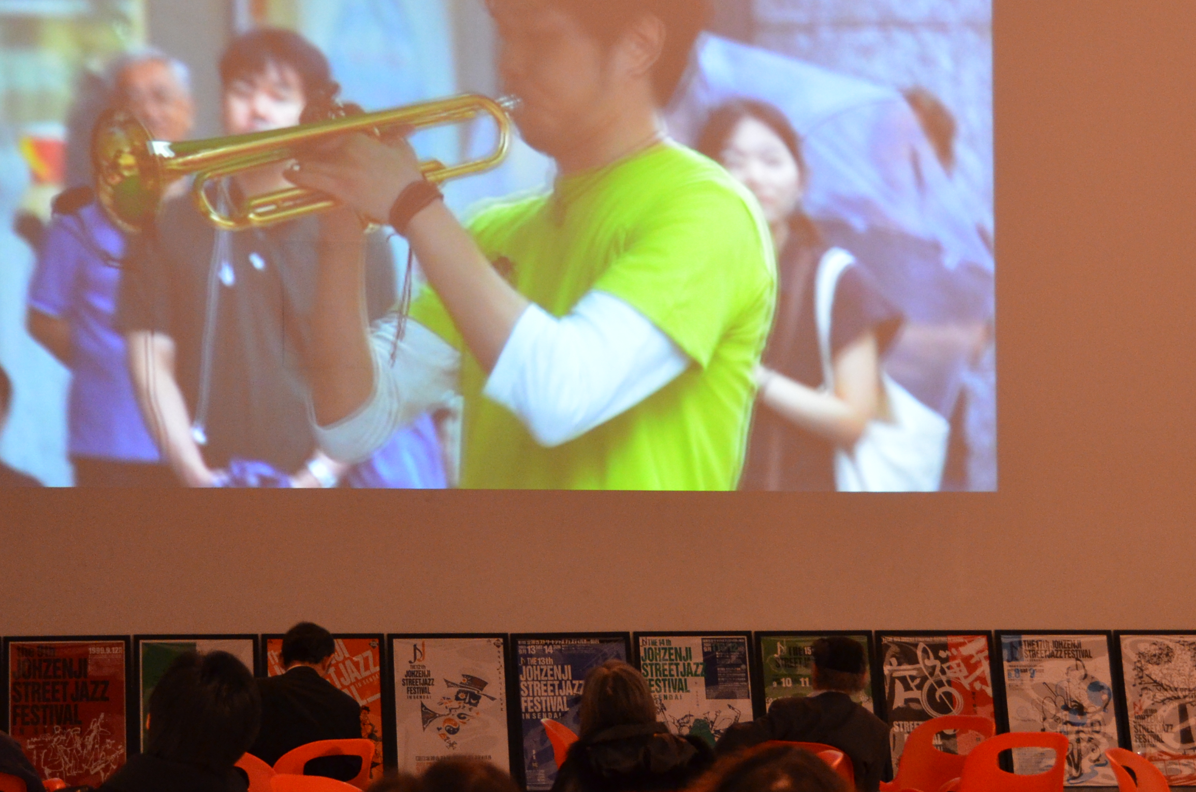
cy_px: 486
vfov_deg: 14.2
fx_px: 3183
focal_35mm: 96
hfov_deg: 21.3
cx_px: 529
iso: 1600
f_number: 4.5
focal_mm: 40
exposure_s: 1/15
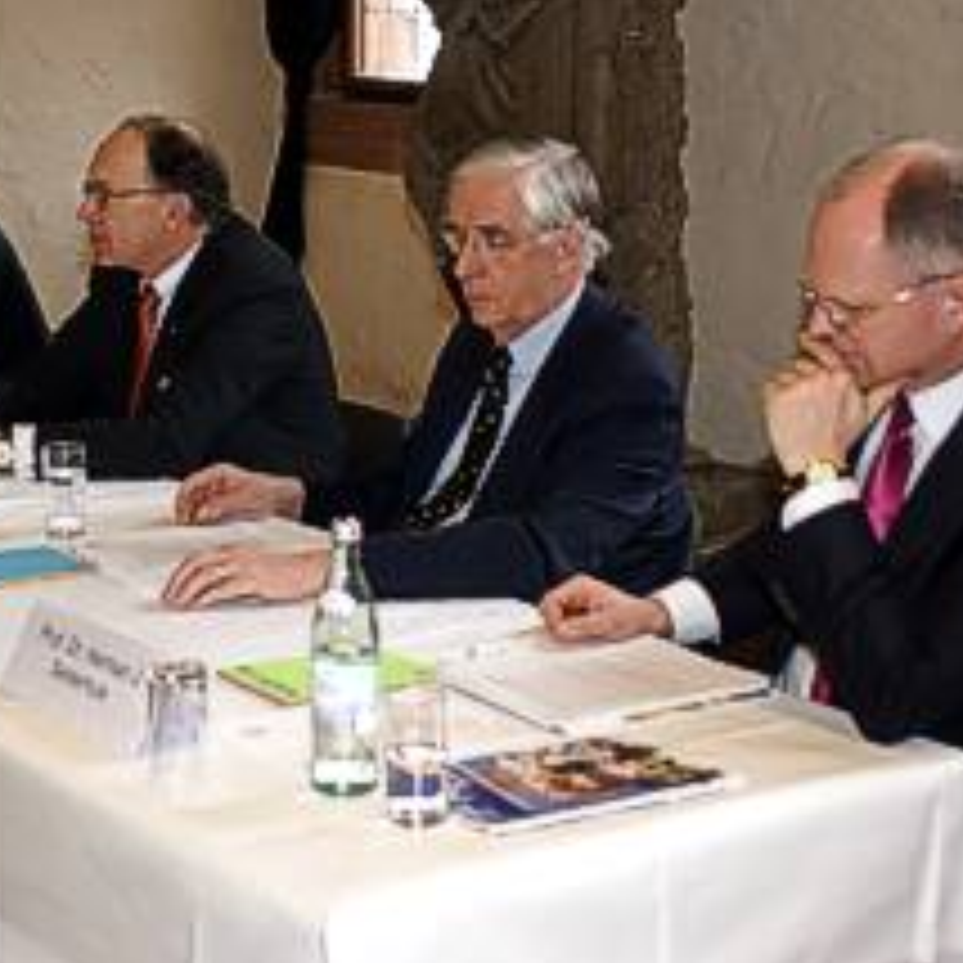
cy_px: 304
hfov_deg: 22.6
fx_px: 2361
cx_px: 153
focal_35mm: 75
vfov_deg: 22.9
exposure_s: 1/60
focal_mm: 28
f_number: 3.2
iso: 400
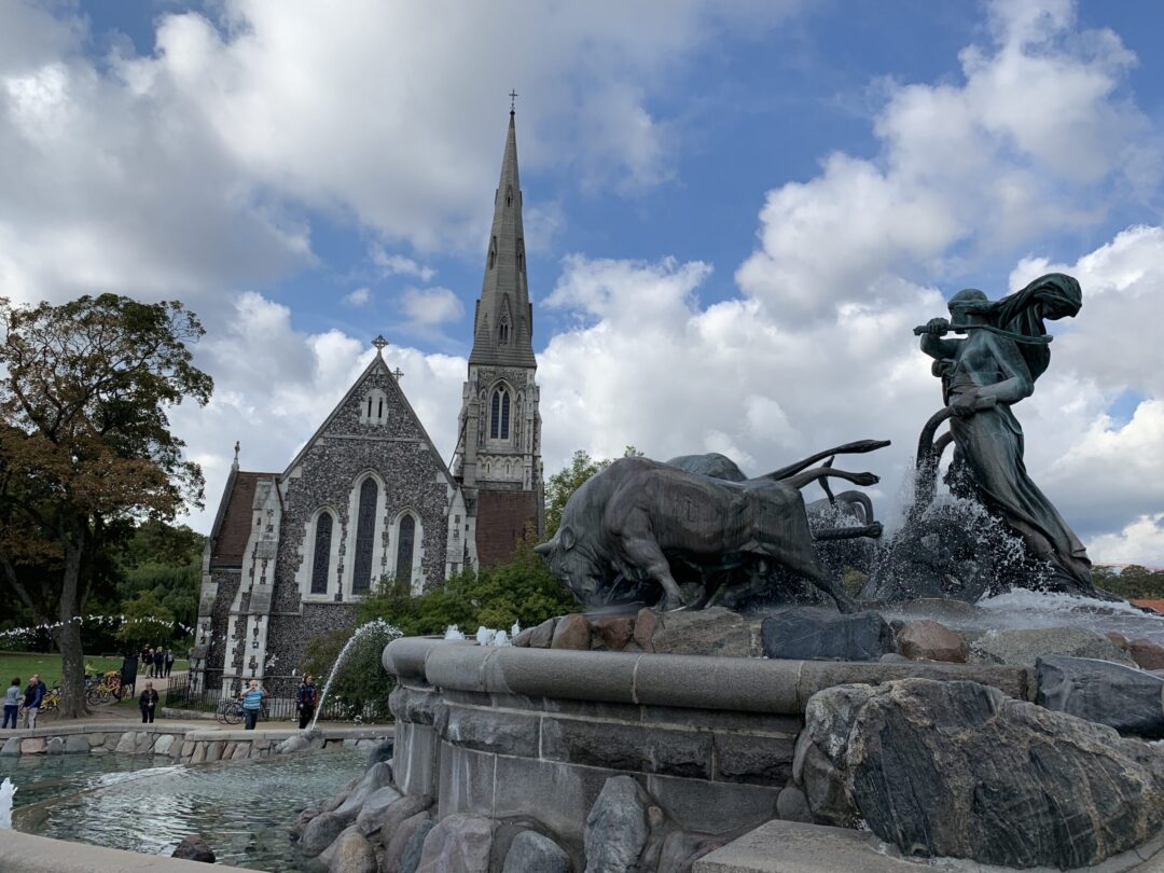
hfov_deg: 67.3
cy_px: 436
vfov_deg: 53.1
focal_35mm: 26
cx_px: 582
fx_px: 874
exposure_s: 1/2481
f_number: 1.8
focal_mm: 4.25
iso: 25
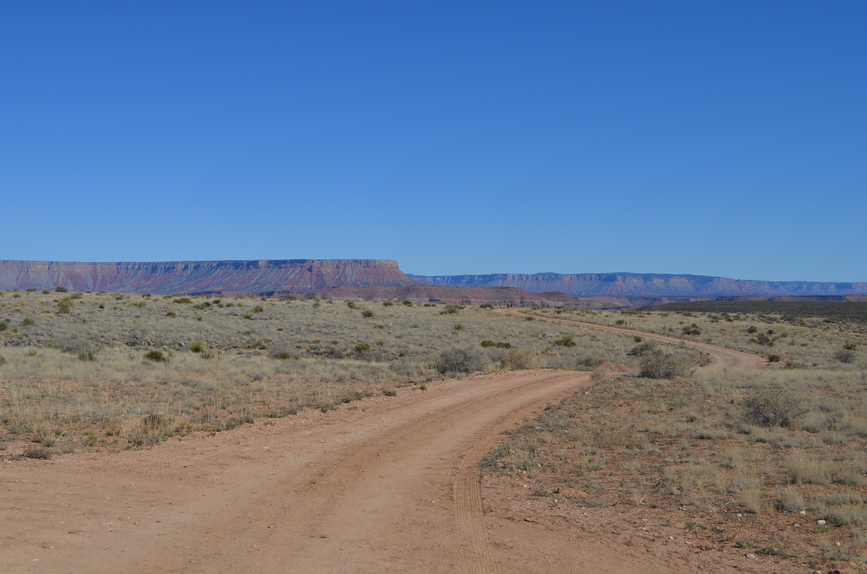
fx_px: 1154
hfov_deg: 41.2
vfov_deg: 28.0
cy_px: 287
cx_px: 434
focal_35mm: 48
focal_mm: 32
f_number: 8
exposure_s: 1/2000
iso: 360
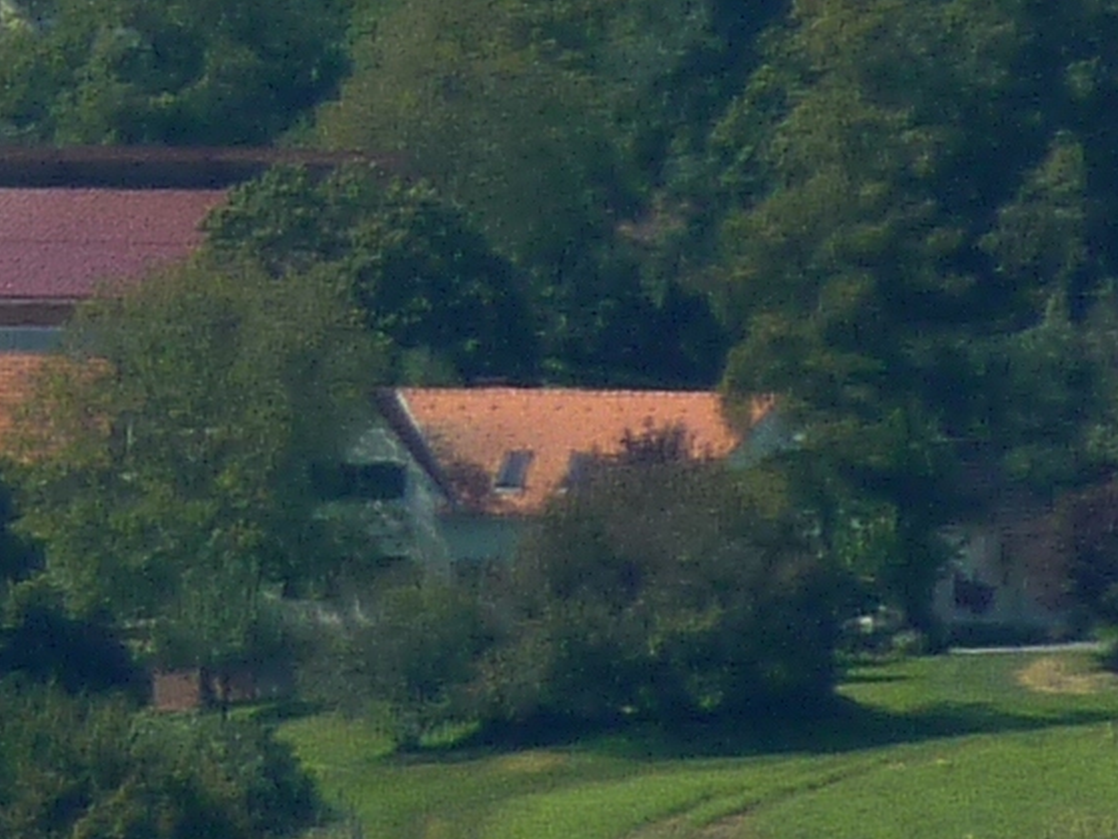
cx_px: -1591
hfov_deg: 1.0
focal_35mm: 1970
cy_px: 358
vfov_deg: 0.8
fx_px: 63653
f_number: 4.9
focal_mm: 49.2
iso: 80
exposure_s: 1/400
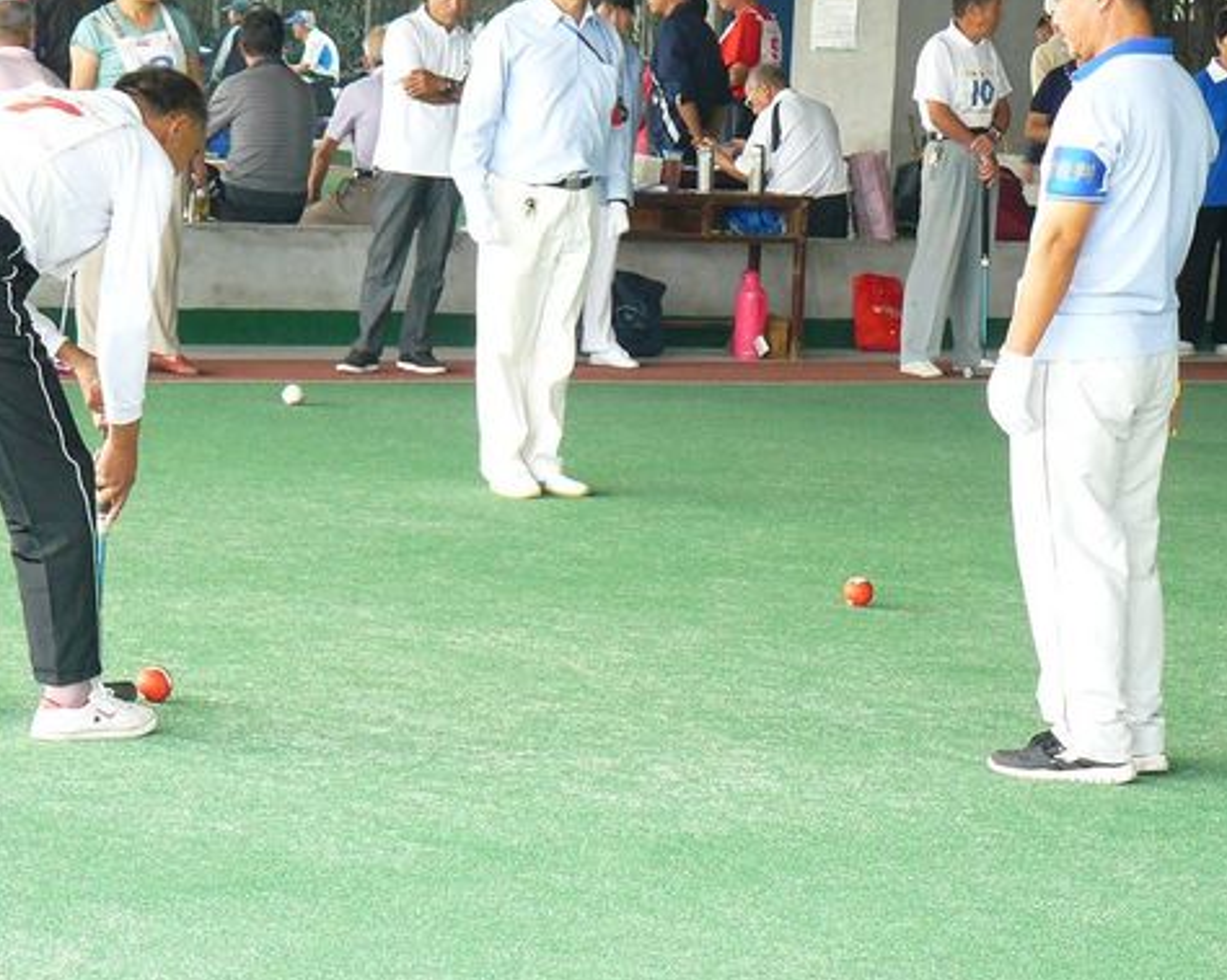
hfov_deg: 14.4
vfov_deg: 11.5
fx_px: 4865
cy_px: 394
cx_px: 696
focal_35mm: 134
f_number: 3.2
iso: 200
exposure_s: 1/40
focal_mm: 15.5
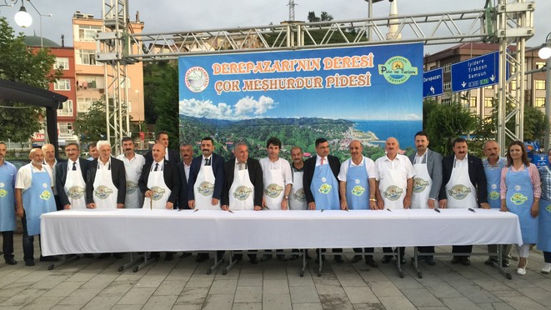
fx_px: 468
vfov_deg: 36.6
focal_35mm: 32
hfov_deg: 61.0
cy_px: 180
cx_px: 278
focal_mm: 4.15
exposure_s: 1/33
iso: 40
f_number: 2.2
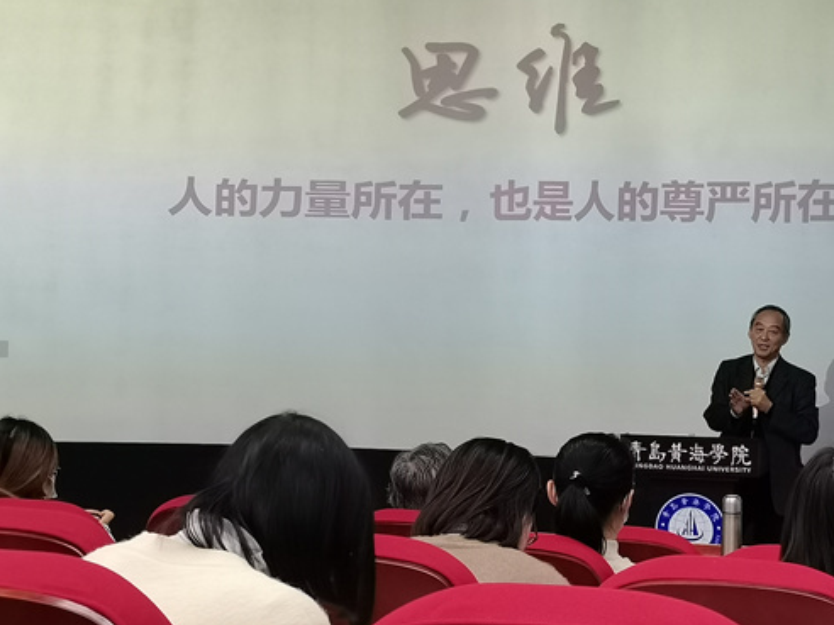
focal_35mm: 71
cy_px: 339
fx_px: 1711
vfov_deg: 20.7
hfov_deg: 27.3
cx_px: 517
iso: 250
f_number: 1.8
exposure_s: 1/50
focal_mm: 5.58
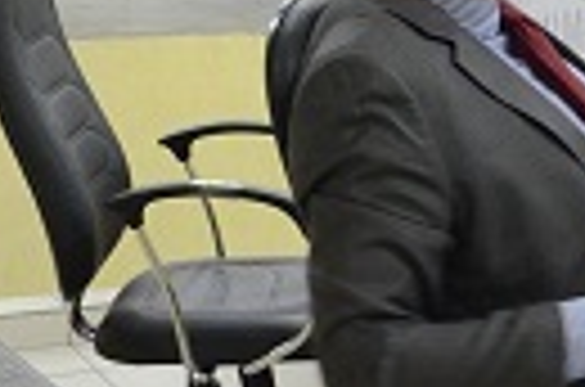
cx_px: 324
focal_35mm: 121
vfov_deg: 11.1
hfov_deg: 17.0
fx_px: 1960
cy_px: -83
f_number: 7.1
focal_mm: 21
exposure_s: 1/25
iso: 2500
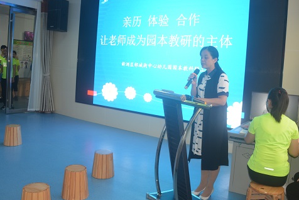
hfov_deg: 55.7
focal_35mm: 34
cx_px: 163
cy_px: 83
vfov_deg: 38.8
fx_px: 283
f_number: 3.5
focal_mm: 18
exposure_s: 1/60
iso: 560
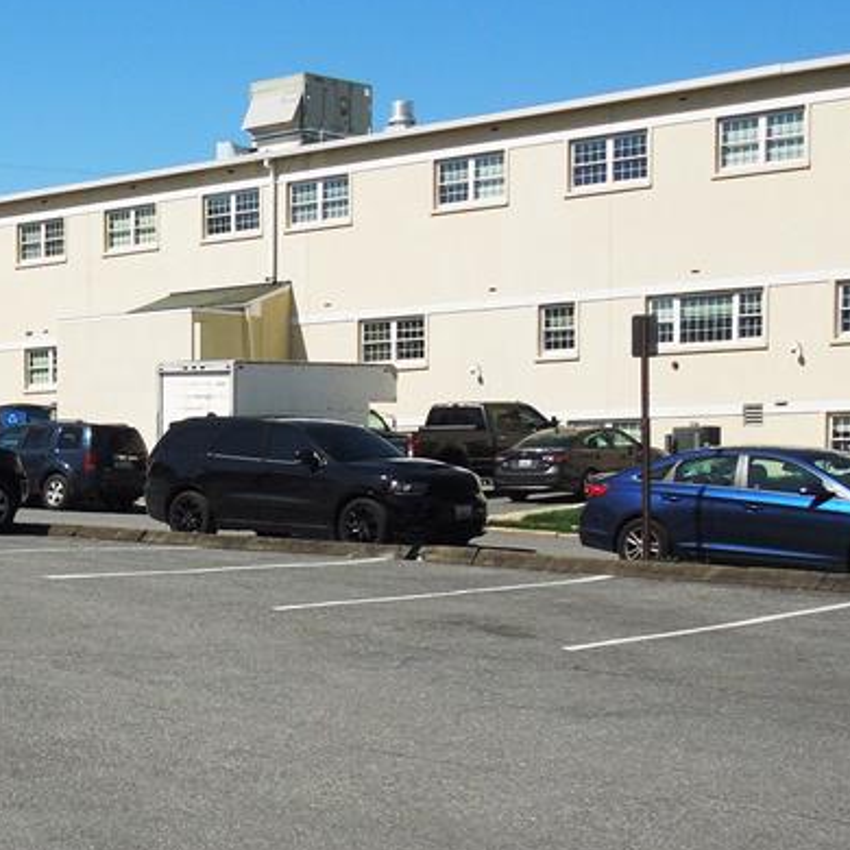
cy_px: 636
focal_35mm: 72
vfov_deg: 23.7
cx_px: -22
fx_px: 2000
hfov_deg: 22.9
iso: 100
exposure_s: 1/500
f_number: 7.2
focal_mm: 5.6
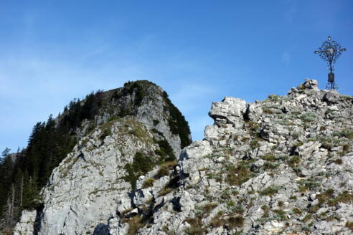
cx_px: 176
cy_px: 118
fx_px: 647
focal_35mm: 66
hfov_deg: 30.5
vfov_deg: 20.6
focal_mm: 24.4
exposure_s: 1/800
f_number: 5.6
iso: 125
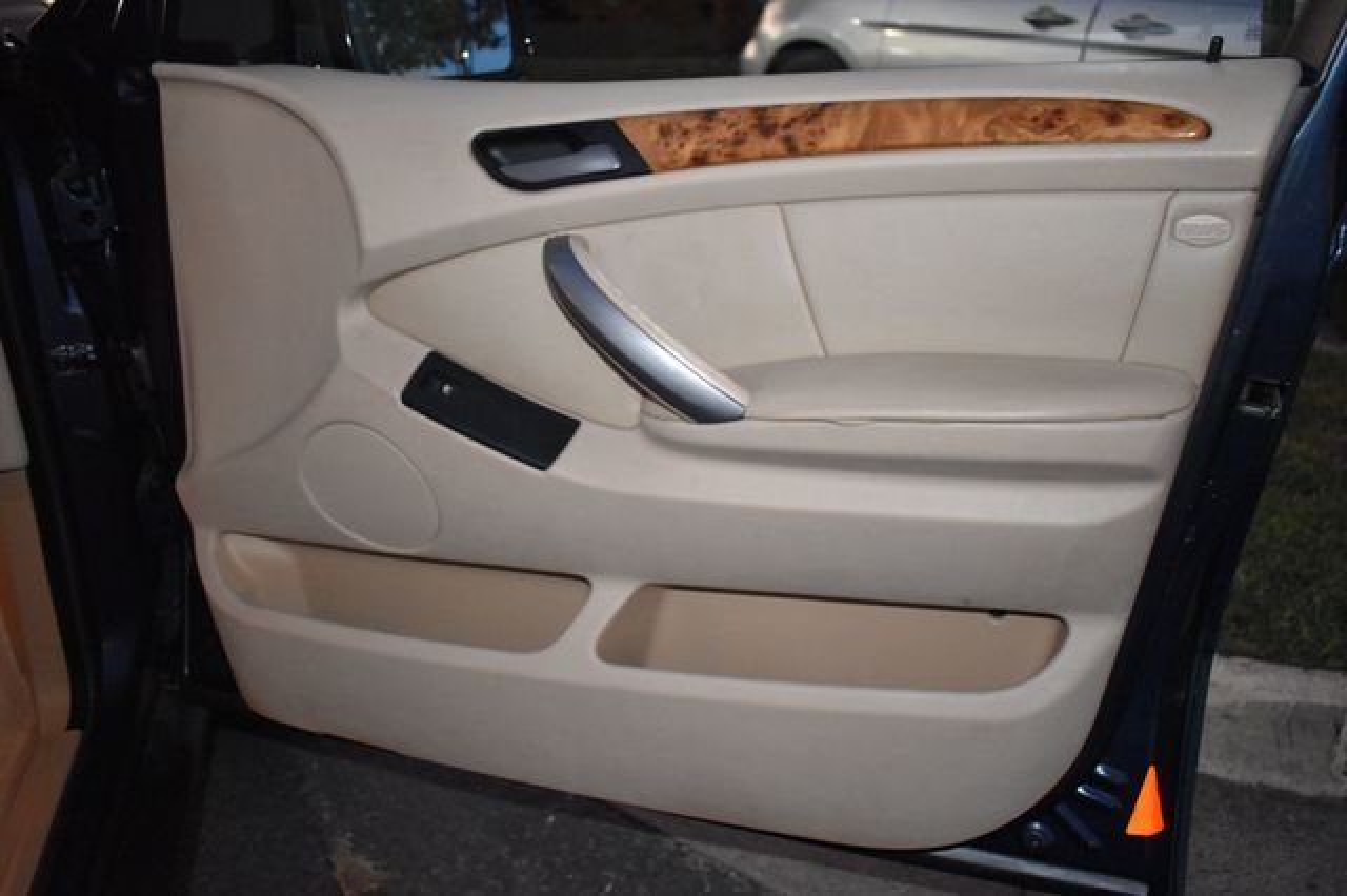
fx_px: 1122
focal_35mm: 30
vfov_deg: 43.6
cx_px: 674
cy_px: 448
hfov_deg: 62.0
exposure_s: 1/60
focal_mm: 20
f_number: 3.5
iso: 3600
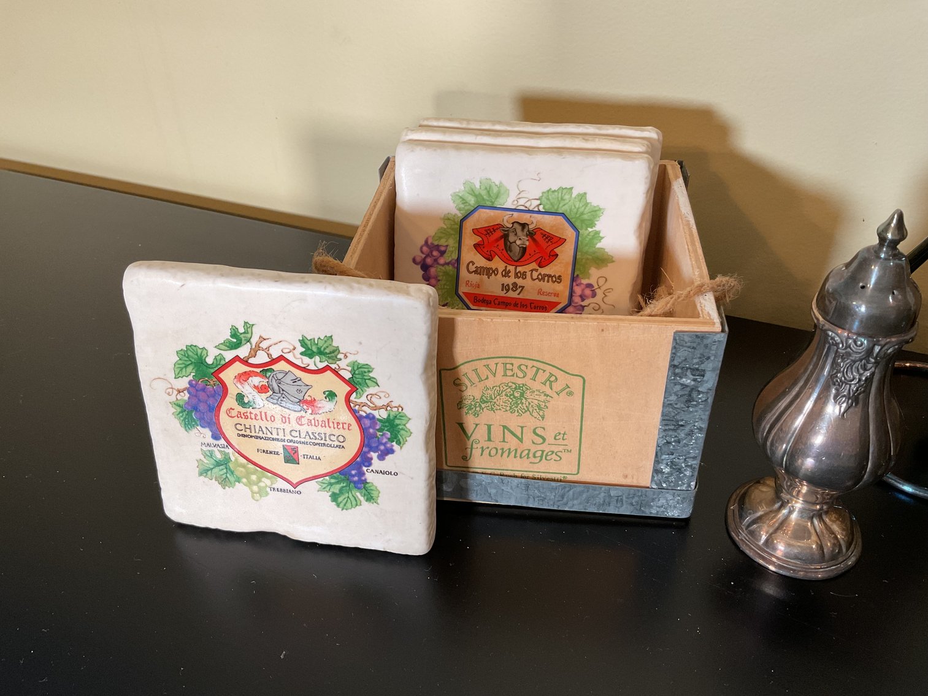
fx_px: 778
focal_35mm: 29
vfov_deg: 48.2
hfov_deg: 61.7
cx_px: 464
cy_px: 348
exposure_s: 1/60
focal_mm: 3
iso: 64
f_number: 1.8
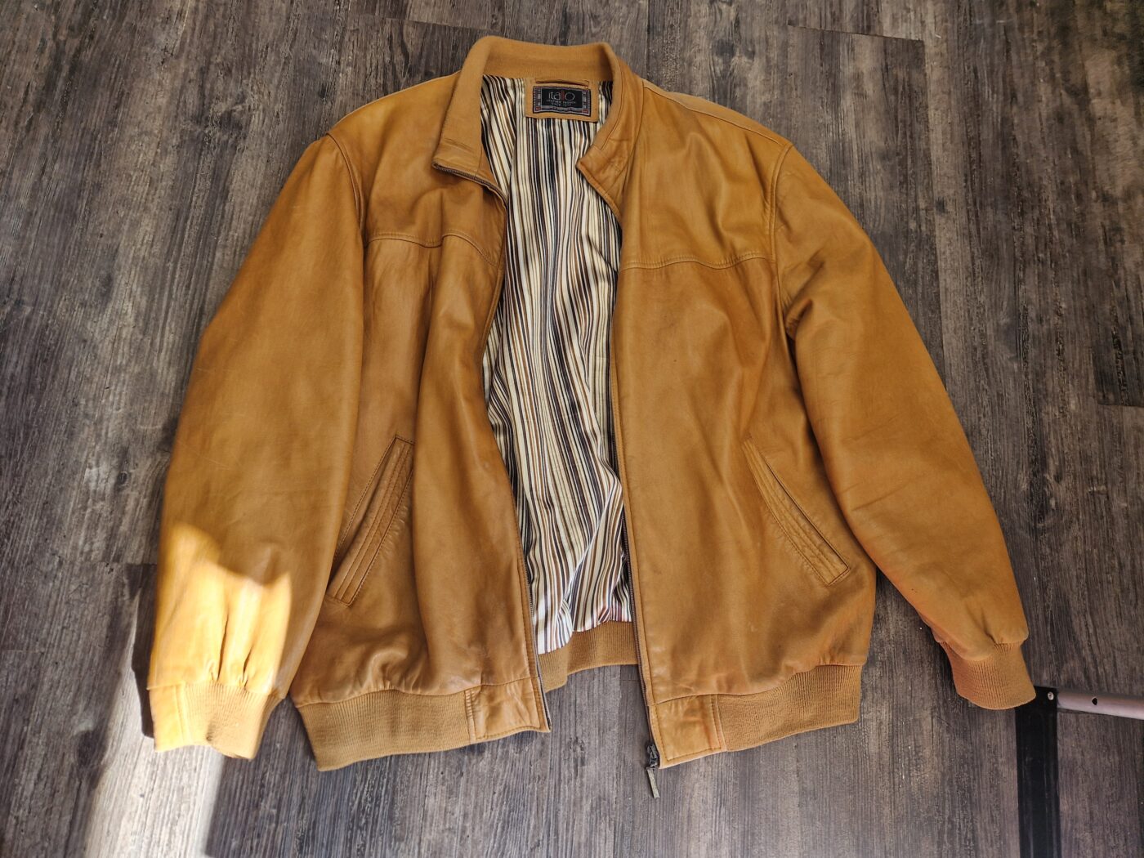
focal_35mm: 23
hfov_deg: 73.9
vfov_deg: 58.9
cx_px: 572
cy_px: 429
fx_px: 760
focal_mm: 5.4
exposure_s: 1/100
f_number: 1.8
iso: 50
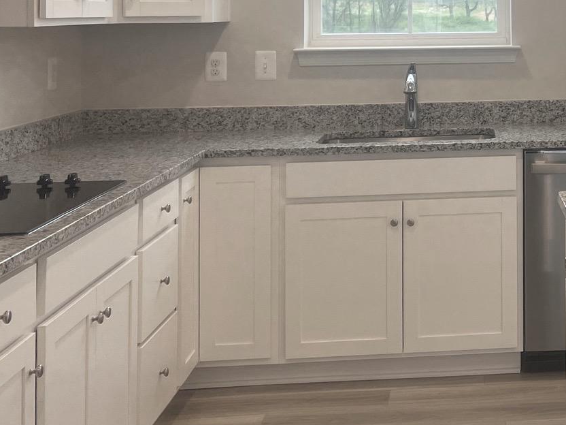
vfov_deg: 22.0
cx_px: 582
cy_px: -12
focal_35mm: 64
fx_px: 1046
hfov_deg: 28.2
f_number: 1.5
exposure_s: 1/169
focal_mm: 5.7
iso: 40
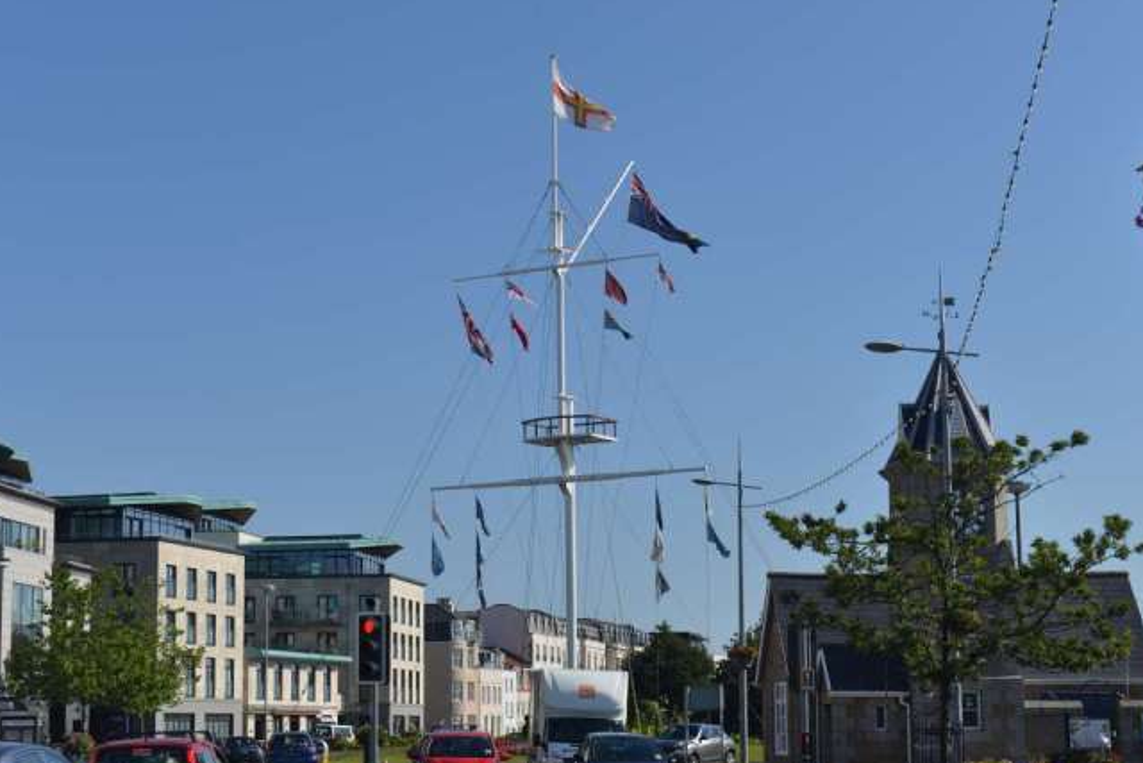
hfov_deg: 28.8
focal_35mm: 70
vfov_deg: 19.5
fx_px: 2223
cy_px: 438
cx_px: 588
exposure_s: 1/400
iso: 125
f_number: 9
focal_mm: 56
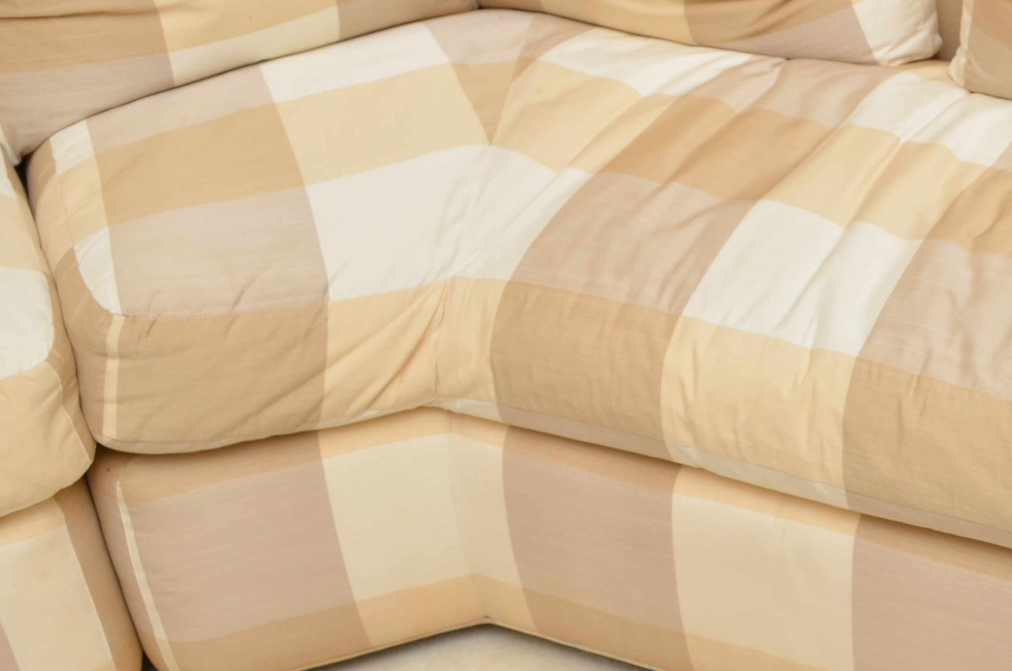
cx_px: 1012
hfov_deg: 26.3
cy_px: 342
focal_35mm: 73
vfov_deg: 18.6
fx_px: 2048
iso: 250
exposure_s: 1/125
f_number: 6.7
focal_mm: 22
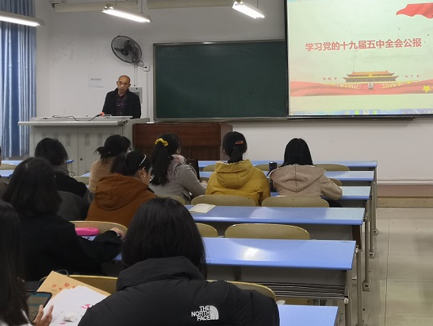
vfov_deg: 29.0
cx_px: 266
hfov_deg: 38.7
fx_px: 613
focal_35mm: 49
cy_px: 64
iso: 160
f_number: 1.8
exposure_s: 1/50
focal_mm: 3.95
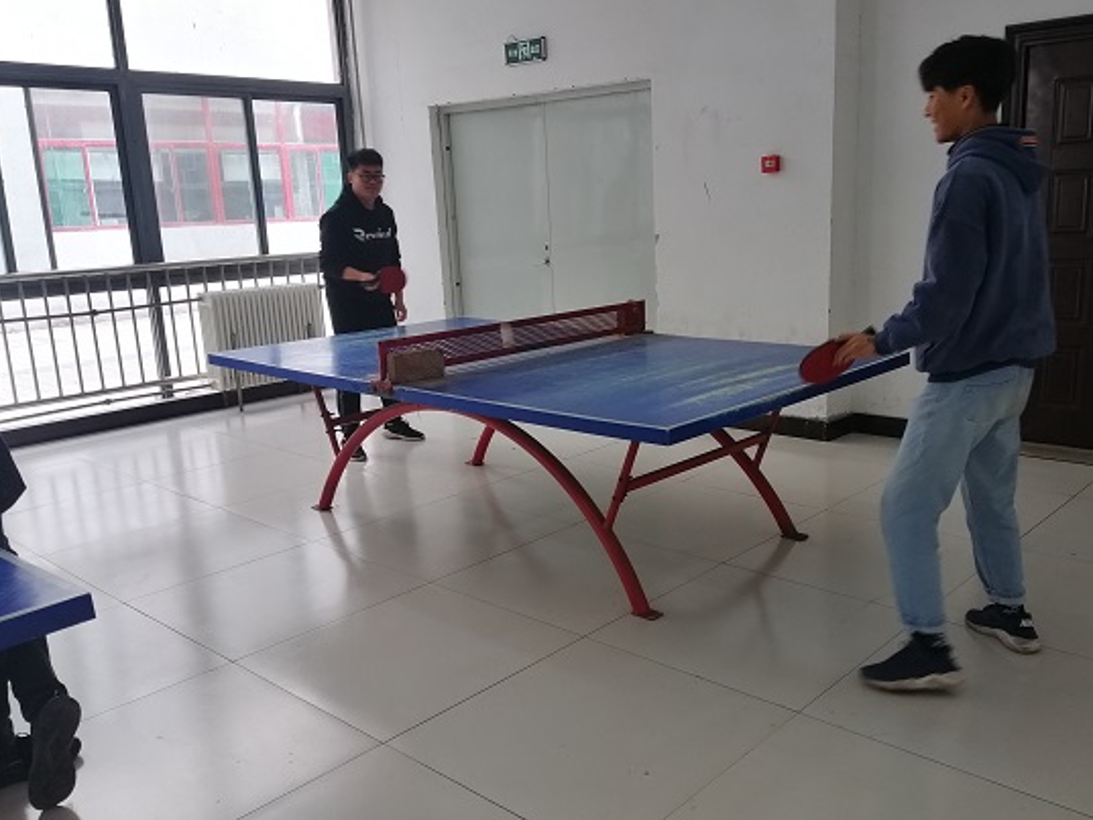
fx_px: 979
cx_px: 607
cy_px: 417
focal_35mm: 31
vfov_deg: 45.5
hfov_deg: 58.2
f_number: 2.2
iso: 80
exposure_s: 1/50
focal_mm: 3.81
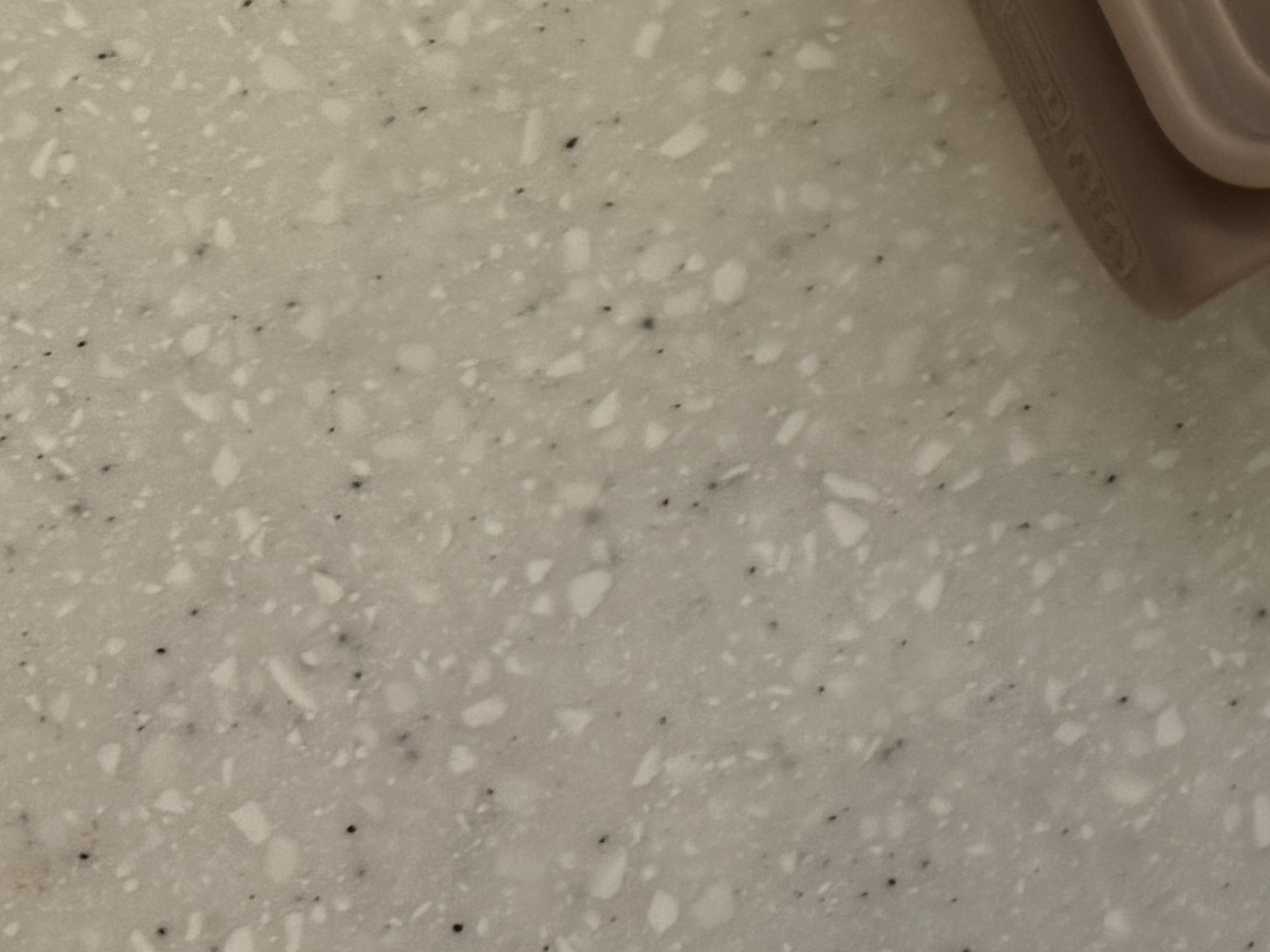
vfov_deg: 12.4
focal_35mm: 112
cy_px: -585
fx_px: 4109
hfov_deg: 13.9
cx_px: 2765
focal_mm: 6.76
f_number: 1.78
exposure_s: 1/121
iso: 100
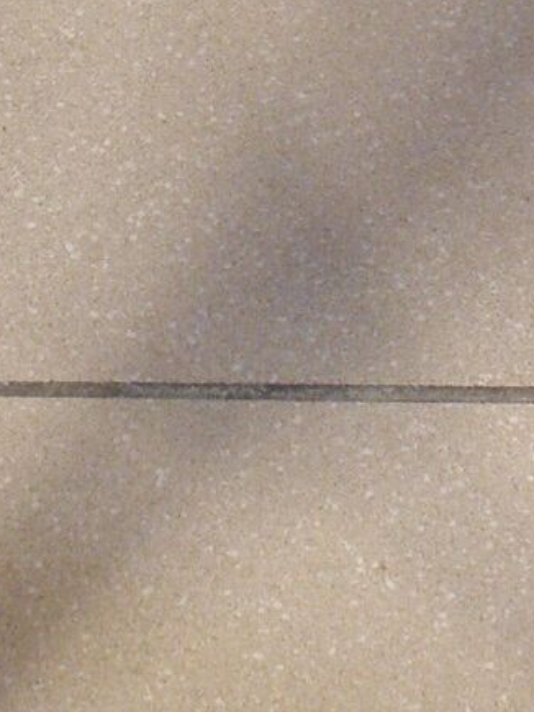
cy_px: -805
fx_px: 4363
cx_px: 216
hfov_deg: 7.0
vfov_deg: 8.7
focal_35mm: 212
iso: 100
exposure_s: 1/40
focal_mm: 6.4
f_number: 3.7
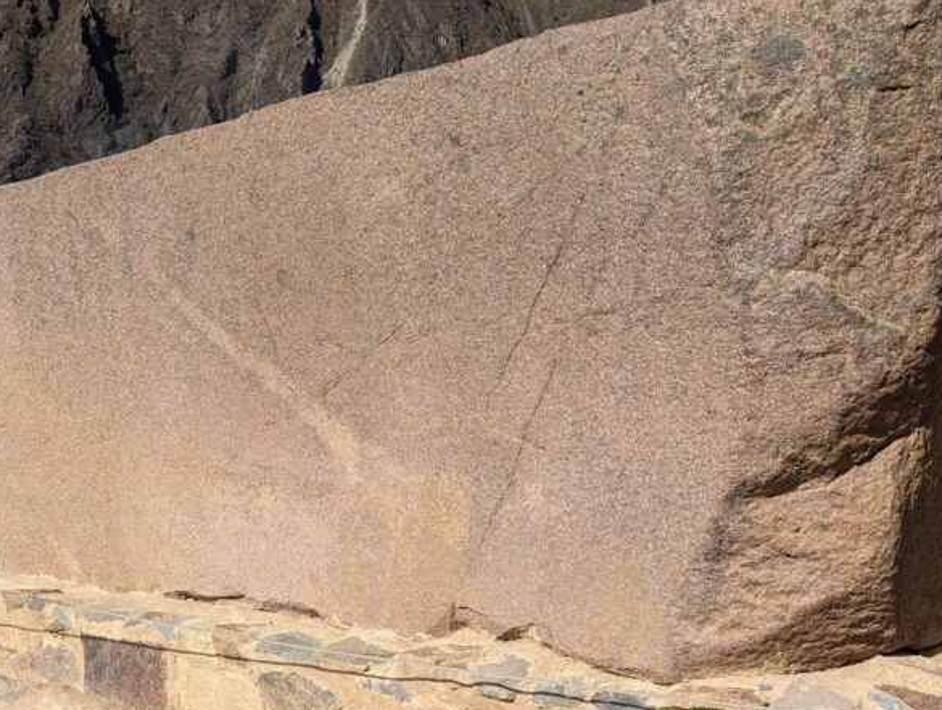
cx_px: 509
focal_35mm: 42
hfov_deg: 44.7
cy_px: 360
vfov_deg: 34.5
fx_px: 1145
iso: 43
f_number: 1.85
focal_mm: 6.81
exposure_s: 1/2262
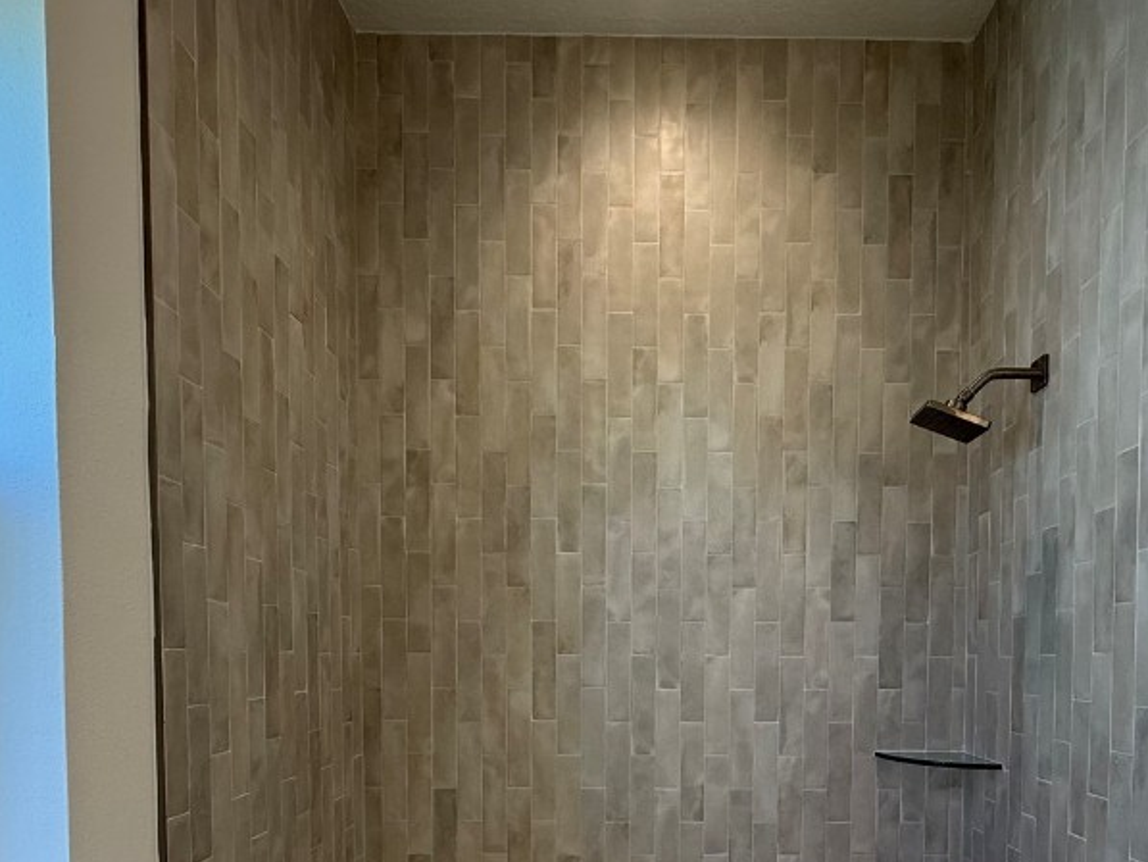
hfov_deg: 71.2
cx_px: 661
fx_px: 796
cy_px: 693
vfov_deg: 53.0
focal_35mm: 24
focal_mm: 2.22
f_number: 2.2
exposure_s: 1/120
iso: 80
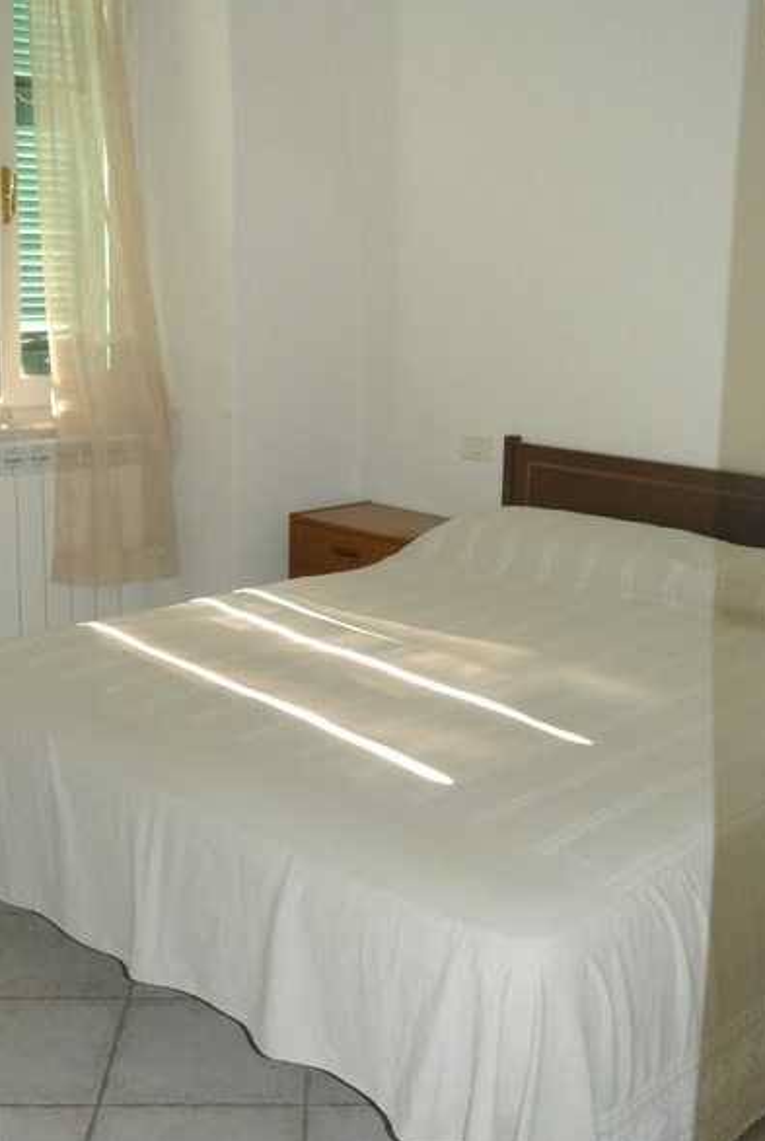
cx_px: 389
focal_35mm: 43
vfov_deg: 45.4
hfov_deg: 31.3
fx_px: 1365
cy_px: 567
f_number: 4.2
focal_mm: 15.7
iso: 3200
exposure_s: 1/60
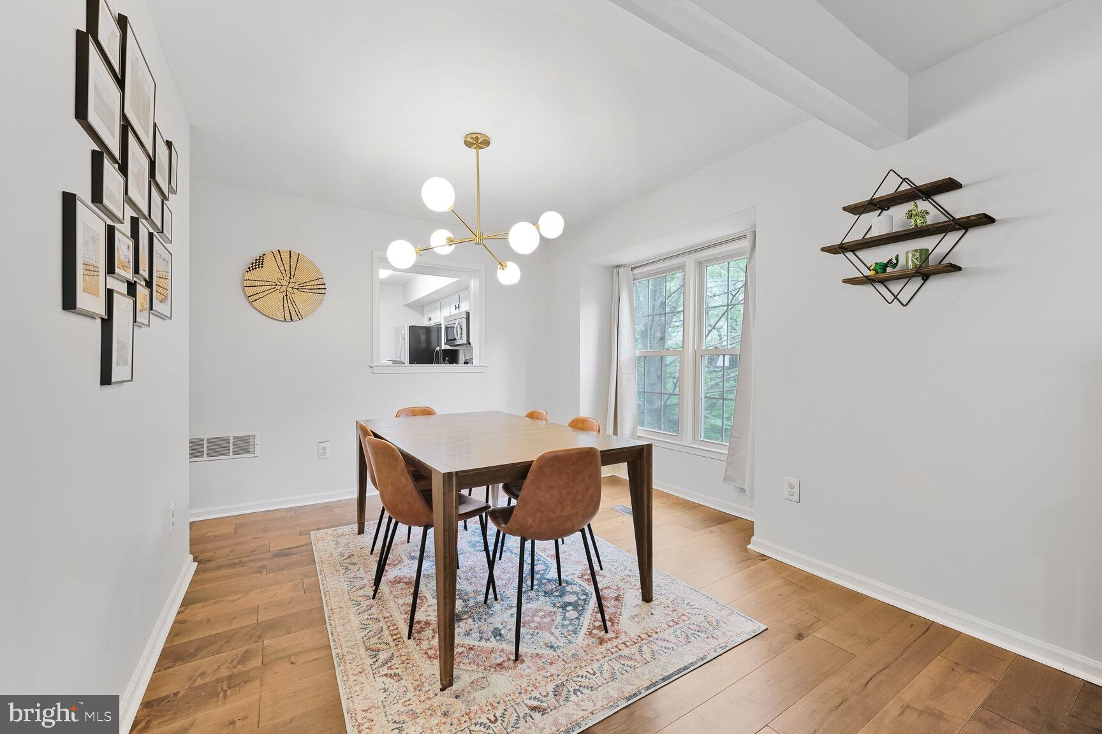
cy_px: 367
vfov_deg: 81.2
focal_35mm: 14
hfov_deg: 104.3
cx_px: 551
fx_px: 429
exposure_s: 1/1.43
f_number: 8
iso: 400
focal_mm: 14
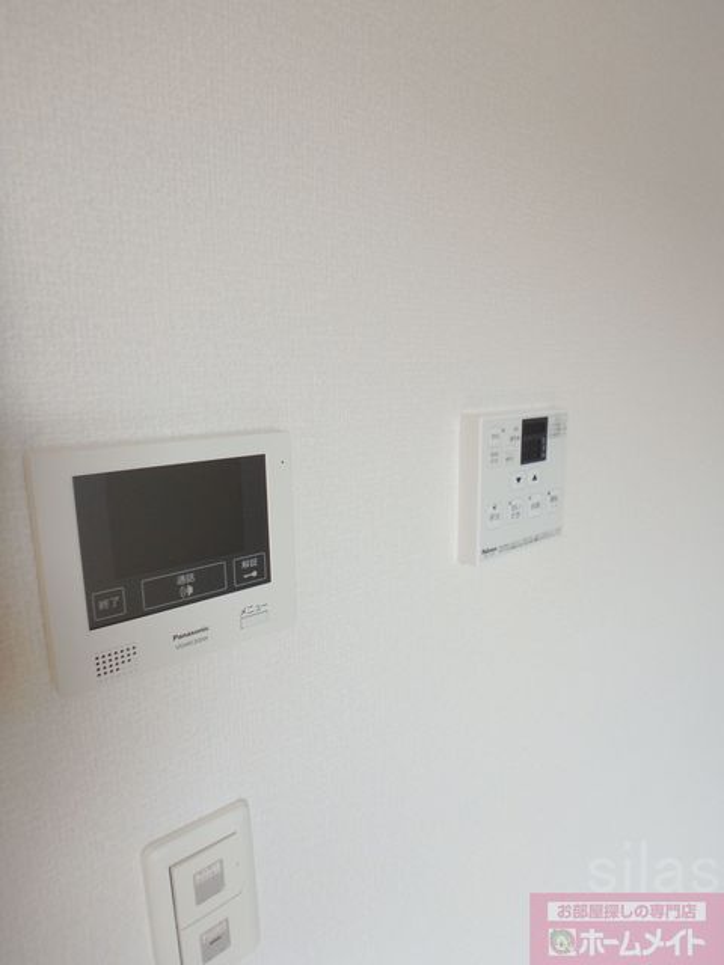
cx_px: 362
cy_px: 482
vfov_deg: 79.0
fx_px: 586
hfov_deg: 63.4
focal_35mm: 21
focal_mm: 3.7
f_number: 3.5
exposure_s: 1/60
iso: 200
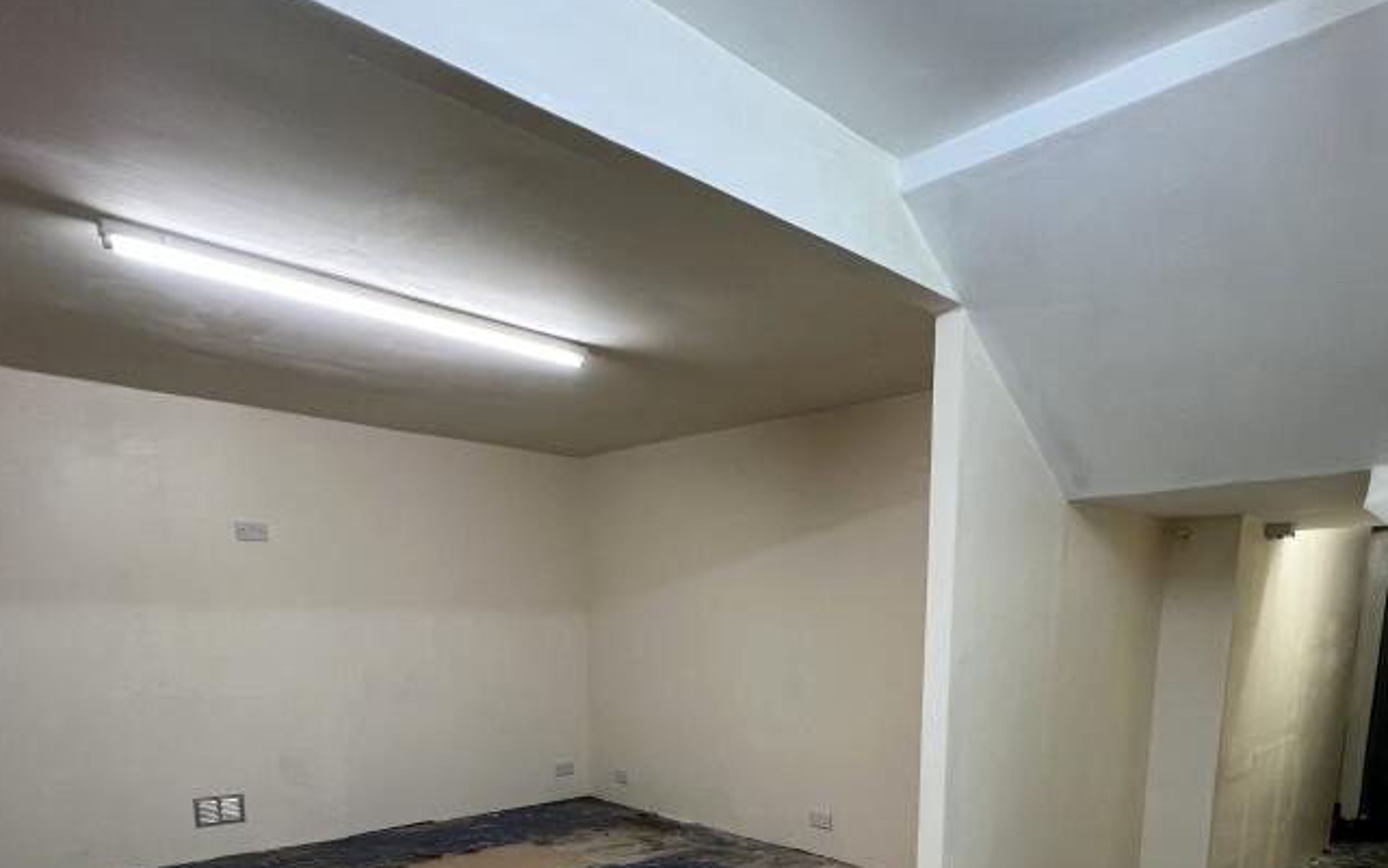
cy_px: 786
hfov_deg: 79.3
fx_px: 832
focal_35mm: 22
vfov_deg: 49.0
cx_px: 782
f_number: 1.8
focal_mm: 1.57
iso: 125
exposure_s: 1/50
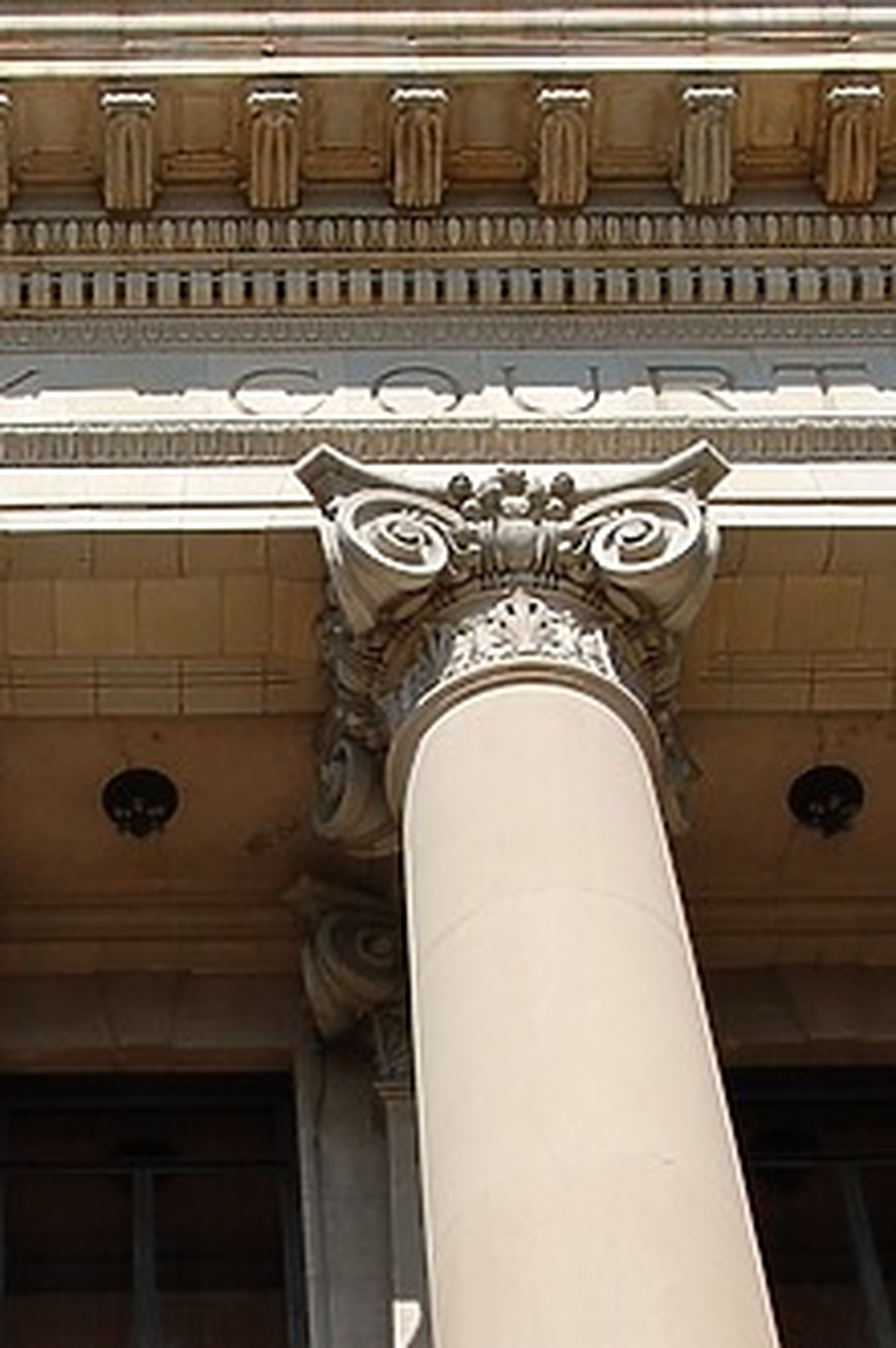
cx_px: 136
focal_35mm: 106
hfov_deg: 12.8
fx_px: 3965
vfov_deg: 19.3
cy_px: 831
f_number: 10
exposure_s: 1/320
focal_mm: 26
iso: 200
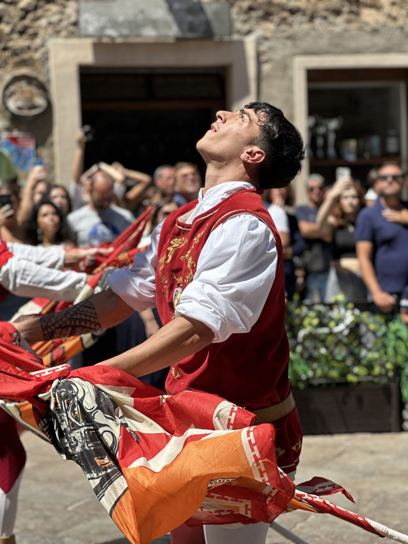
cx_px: 204
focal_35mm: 77
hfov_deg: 19.1
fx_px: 1210
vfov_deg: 25.3
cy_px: 272
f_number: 2.8
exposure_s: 1/471
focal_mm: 9
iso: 32
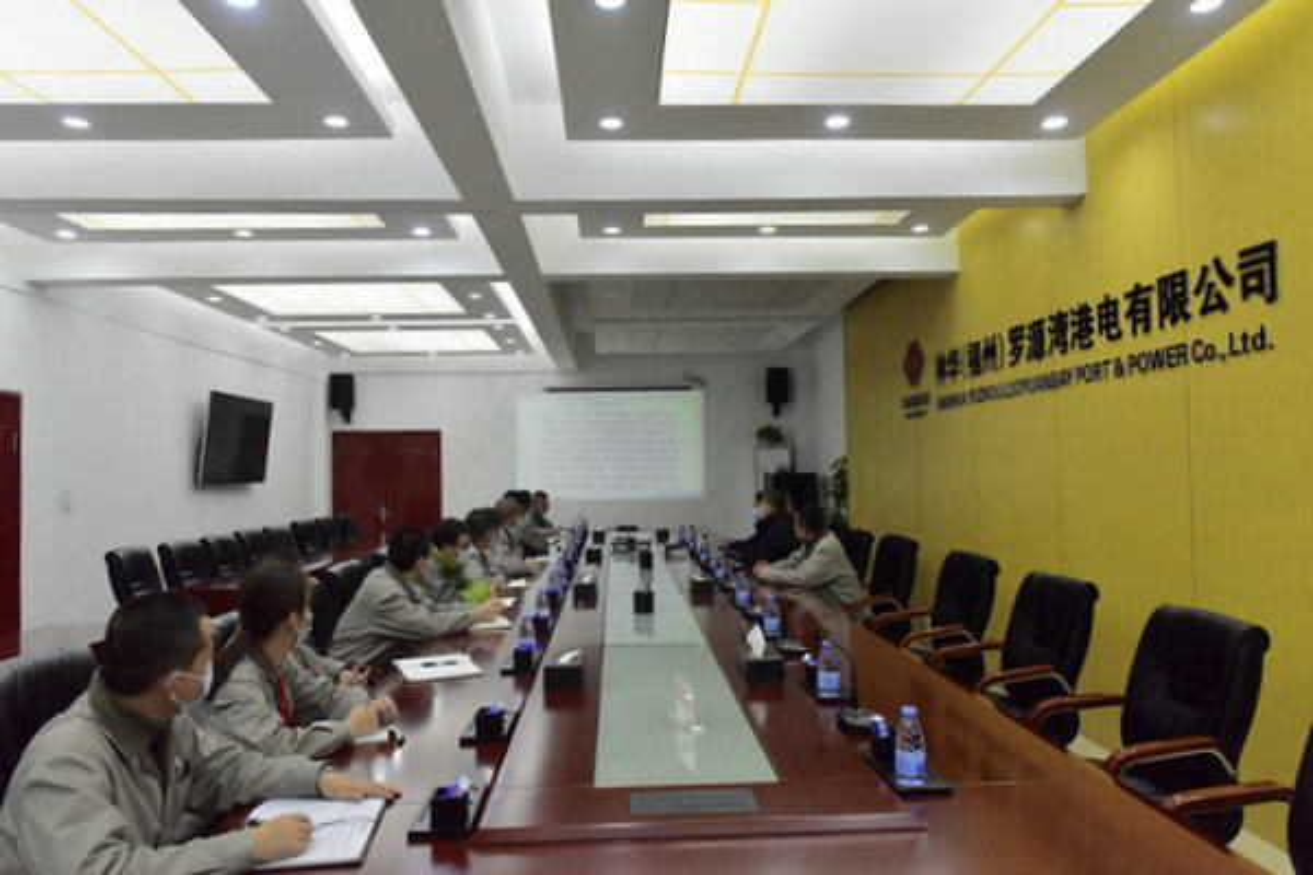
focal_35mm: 24
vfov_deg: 53.1
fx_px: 875
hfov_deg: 73.7
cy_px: 438
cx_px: 656
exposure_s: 1/200
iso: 8000
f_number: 7.1
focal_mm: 24
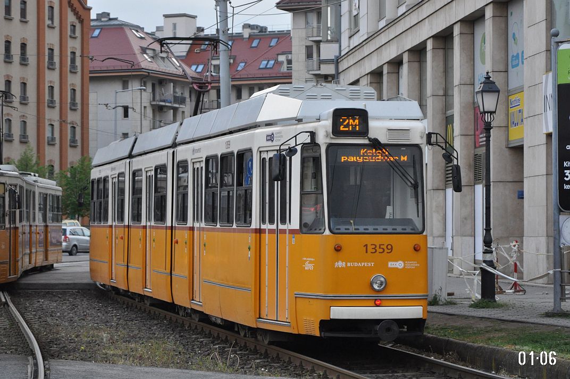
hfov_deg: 19.5
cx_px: 285
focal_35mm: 105
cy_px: 190
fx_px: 1660
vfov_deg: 13.0
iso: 1250
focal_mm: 70
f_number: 5.3
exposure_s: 1/500
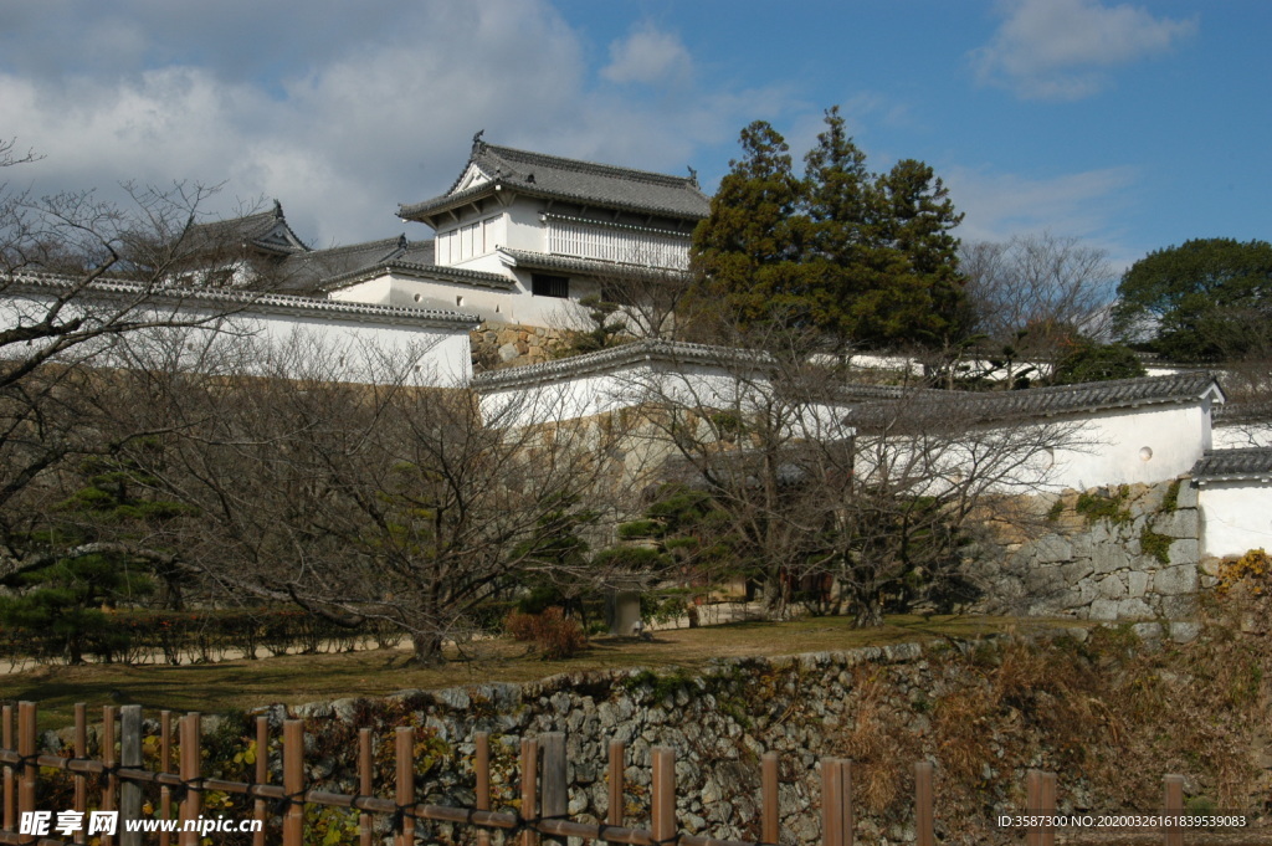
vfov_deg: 26.4
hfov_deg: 38.9
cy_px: 423
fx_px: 1801
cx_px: 636
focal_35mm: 51
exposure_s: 1/500
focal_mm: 34
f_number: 11
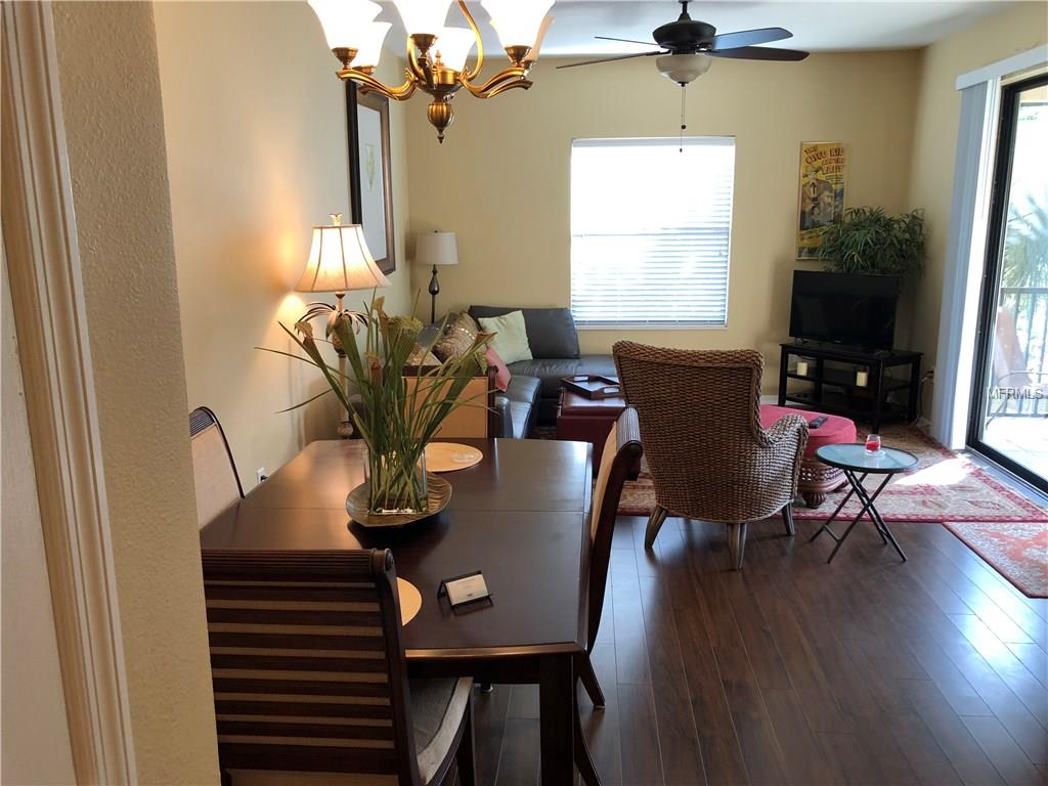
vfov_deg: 49.7
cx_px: 524
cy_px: 393
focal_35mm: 28
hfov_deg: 63.4
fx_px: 848
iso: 32
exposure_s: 1/24
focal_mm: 3.99
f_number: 1.8
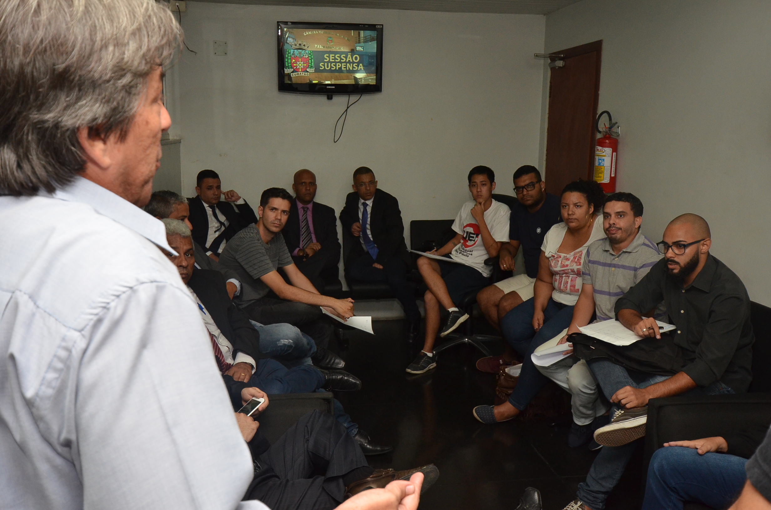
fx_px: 705
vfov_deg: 39.8
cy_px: 255
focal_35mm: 33
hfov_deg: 57.3
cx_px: 386
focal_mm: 22
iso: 1000
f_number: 5.6
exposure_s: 1/60
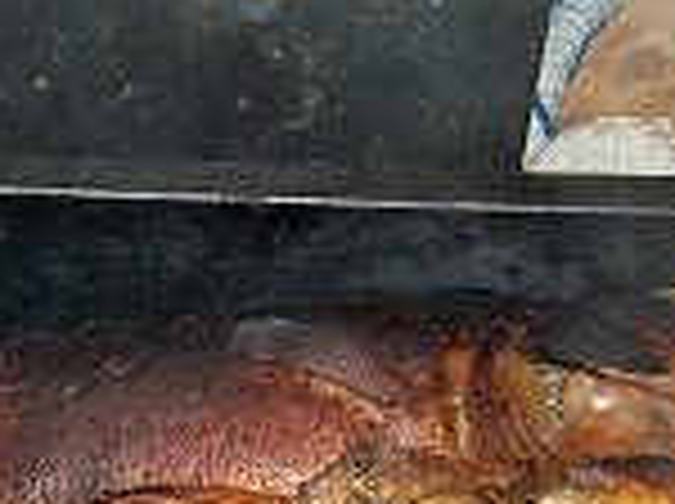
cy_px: 727
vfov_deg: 13.1
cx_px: 32
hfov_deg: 18.0
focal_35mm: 107
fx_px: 2083
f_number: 2.9
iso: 160
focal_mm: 5.7
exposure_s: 1/30
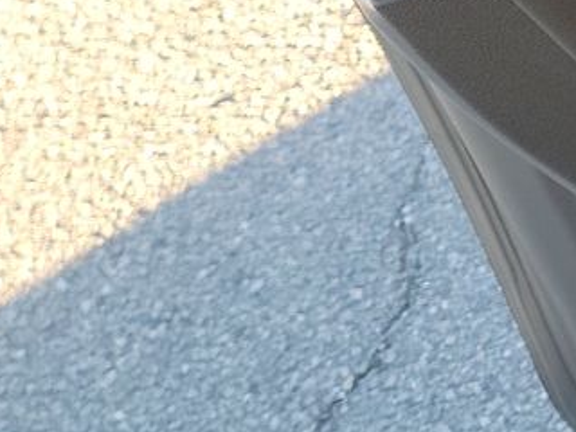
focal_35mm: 120
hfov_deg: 12.5
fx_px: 1997
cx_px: 1427
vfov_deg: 12.1
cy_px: -83
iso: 79
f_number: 1.8
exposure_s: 1/119
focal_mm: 6.7
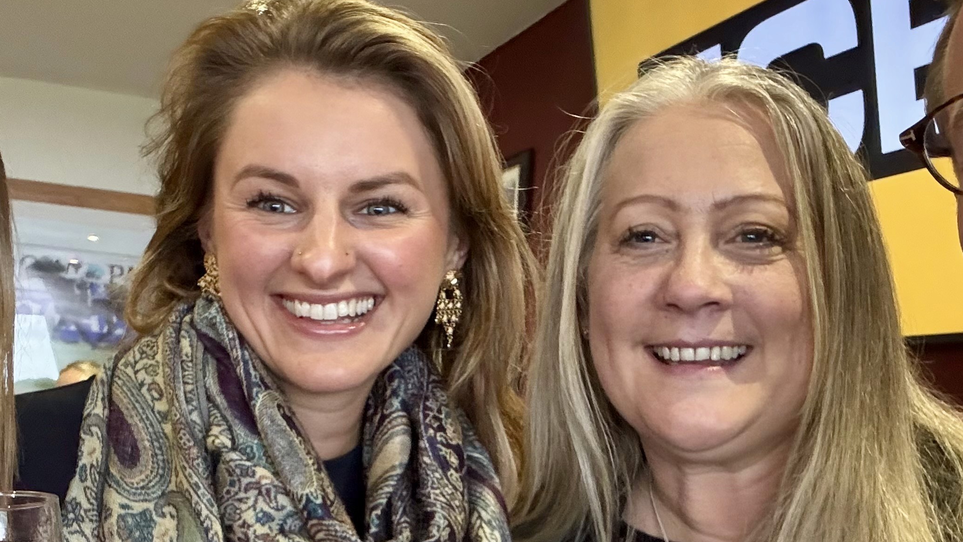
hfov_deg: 42.0
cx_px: 418
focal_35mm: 49
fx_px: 1251
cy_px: 435
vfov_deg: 24.0
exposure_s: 1/50
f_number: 1.9
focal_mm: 2.69
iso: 320
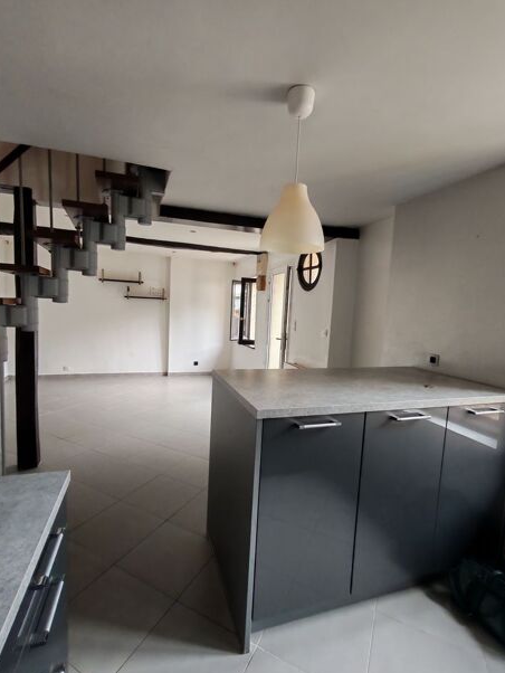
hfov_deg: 74.7
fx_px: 330
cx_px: 245
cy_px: 340
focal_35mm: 17
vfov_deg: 91.0
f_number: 2.2
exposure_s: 1/33
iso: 125
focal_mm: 1.96
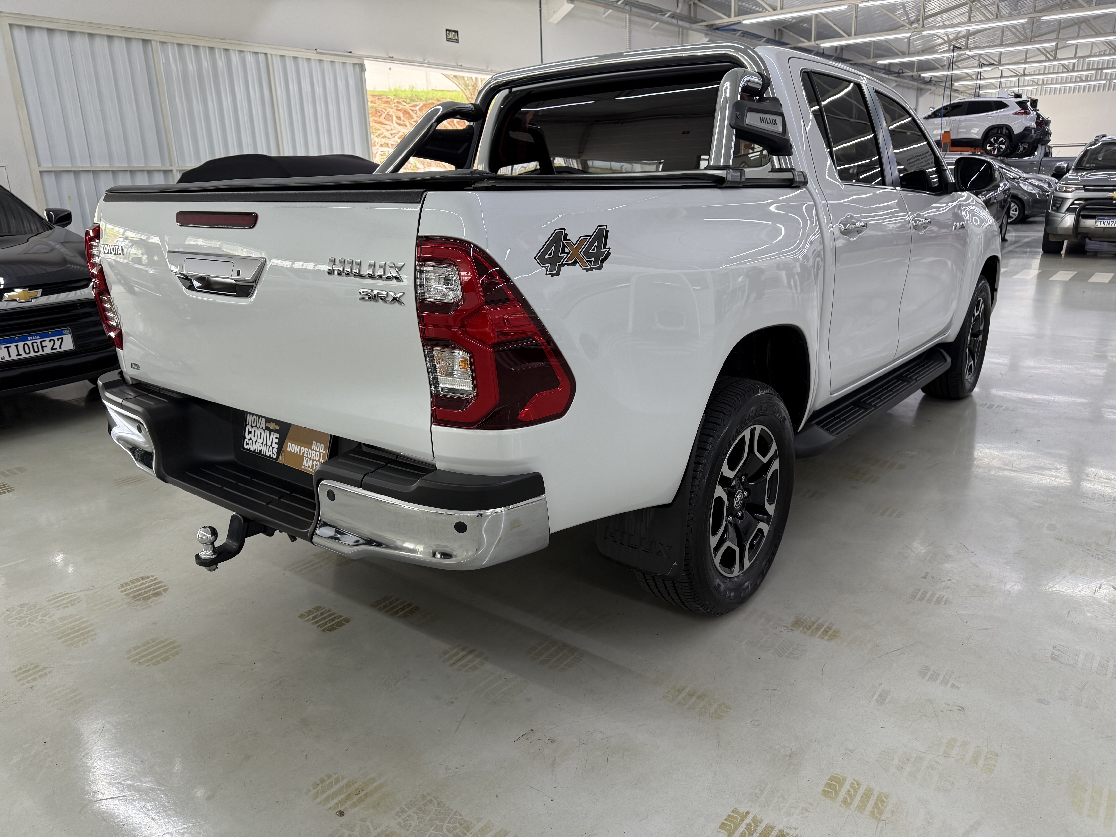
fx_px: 774
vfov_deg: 56.8
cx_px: 558
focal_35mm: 24
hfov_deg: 71.6
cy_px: 418
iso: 160
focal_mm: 6.76
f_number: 1.78
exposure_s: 1/121
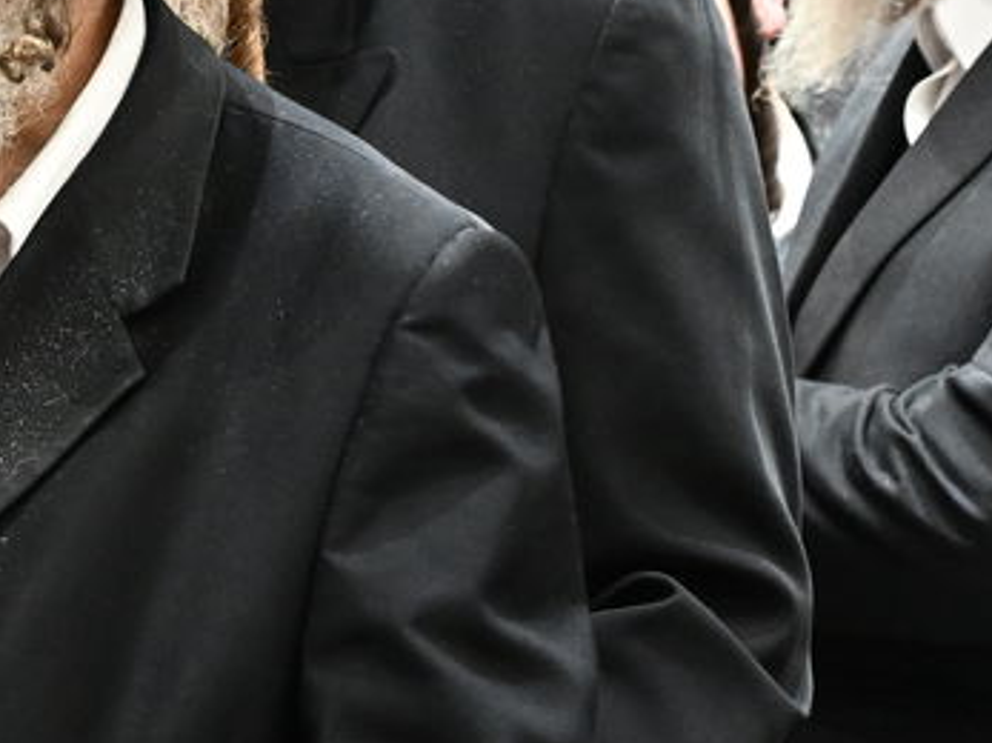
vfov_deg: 3.7
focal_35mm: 400
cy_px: 236
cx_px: -289
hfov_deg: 4.9
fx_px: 11459
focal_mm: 103
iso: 5000
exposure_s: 1/80
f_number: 5.6
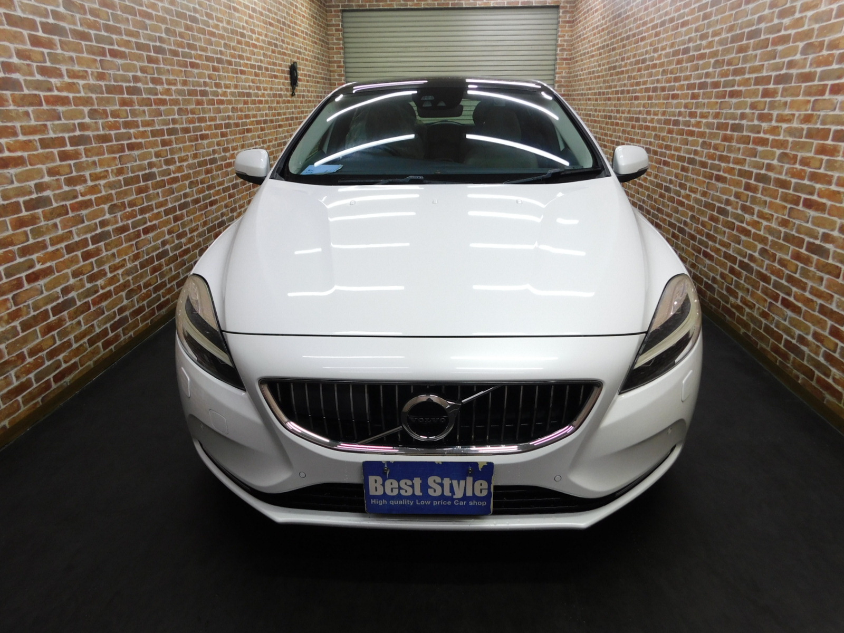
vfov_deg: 58.9
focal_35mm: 23
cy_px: 316
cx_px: 422
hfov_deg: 73.9
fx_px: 561
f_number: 3
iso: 140
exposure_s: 1/30
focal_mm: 4
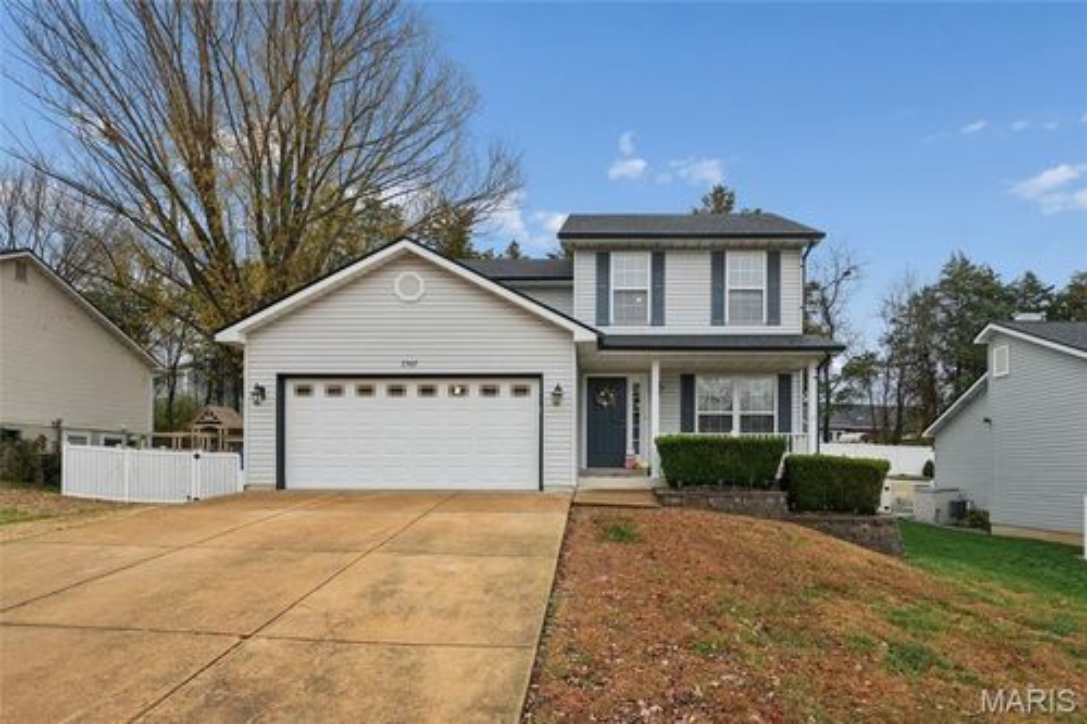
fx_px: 483
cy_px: 362
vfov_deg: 73.7
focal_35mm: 16
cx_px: 544
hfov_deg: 96.8
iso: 400
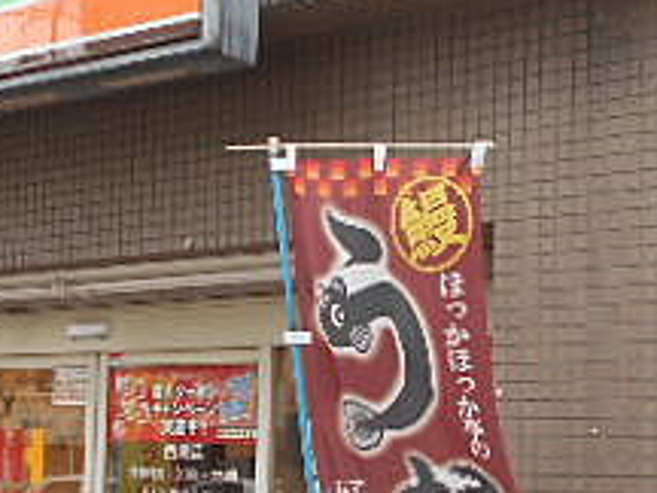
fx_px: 1461
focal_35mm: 77
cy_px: 329
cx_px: 246
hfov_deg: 25.3
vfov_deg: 19.1
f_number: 3.2
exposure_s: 1/160
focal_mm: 4.6
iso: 80
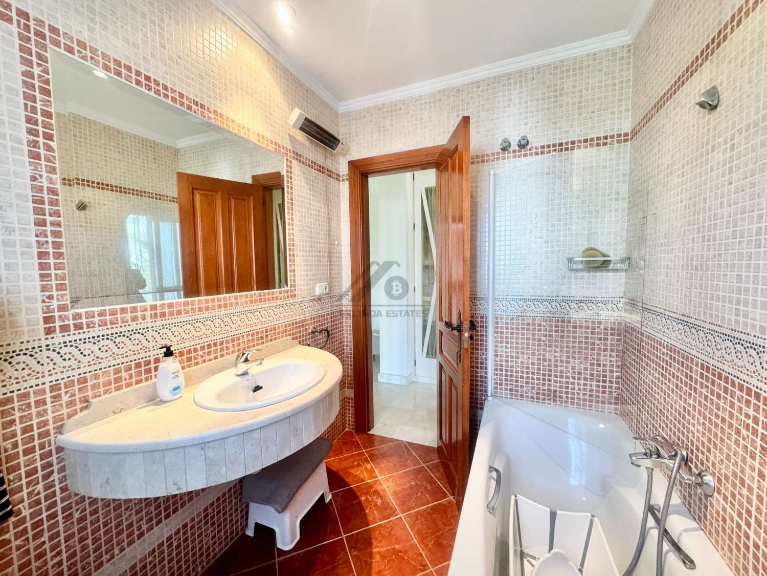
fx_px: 310
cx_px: 384
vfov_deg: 85.7
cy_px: 288
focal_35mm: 14
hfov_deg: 102.1
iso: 320
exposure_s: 1/100
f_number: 2.2
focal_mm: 2.22
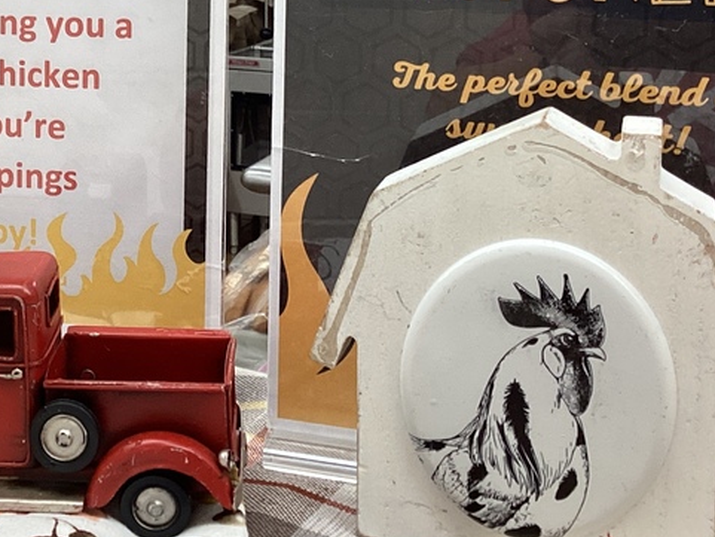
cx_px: 146
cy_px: 51
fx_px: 1364
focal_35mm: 66
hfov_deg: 28.8
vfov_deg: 21.7
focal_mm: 3.3
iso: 100
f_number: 2.4
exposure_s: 1/60
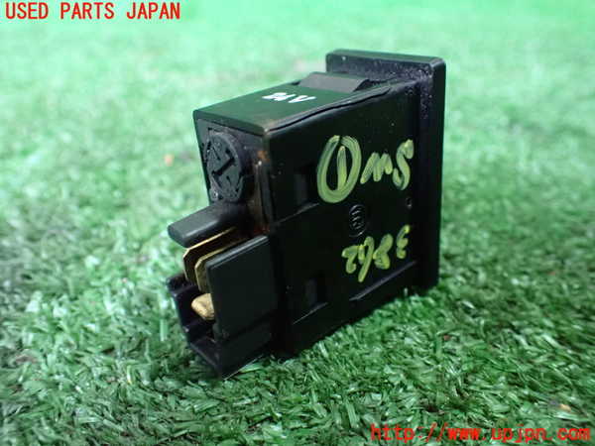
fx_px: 516
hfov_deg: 60.0
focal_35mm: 30
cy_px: 223
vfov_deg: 46.8
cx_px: 298
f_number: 2.3
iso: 1600
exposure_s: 1/30
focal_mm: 5.4
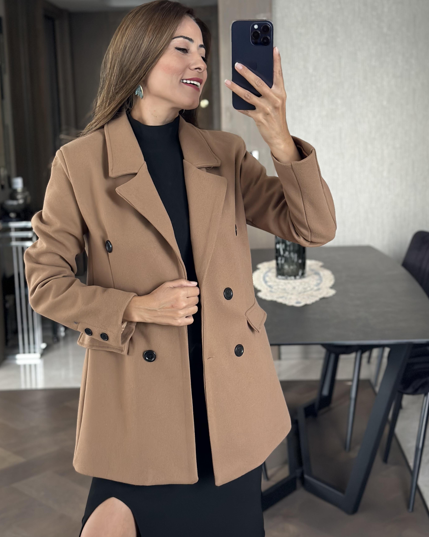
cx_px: 210
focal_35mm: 55
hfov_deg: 27.6
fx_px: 873
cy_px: 253
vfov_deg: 34.1
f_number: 1.78
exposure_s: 1/60
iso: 320
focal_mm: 6.86
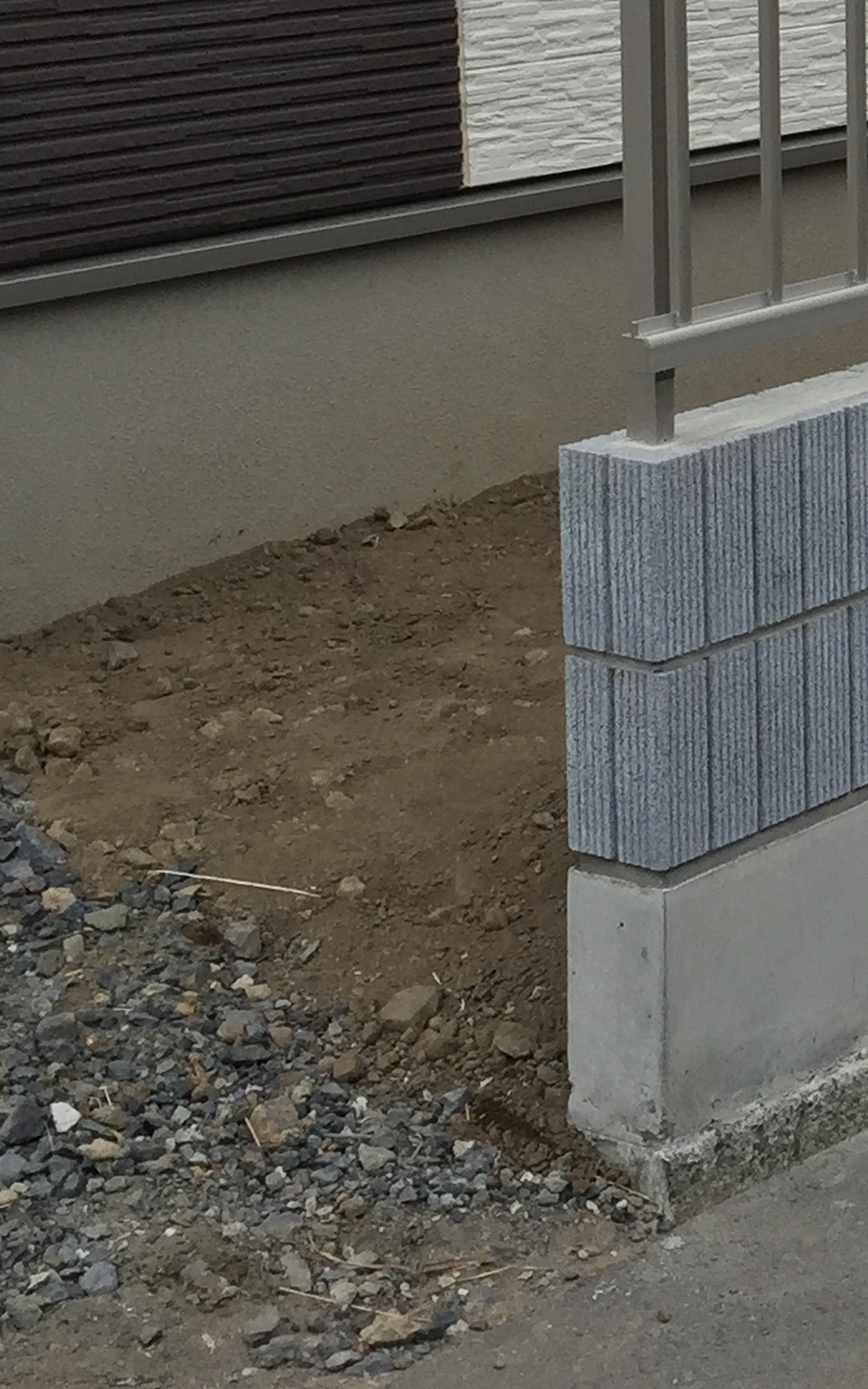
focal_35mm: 91
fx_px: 3446
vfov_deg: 22.5
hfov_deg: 13.1
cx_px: 1523
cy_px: 281
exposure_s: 1/335
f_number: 2.2
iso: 32
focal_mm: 4.15
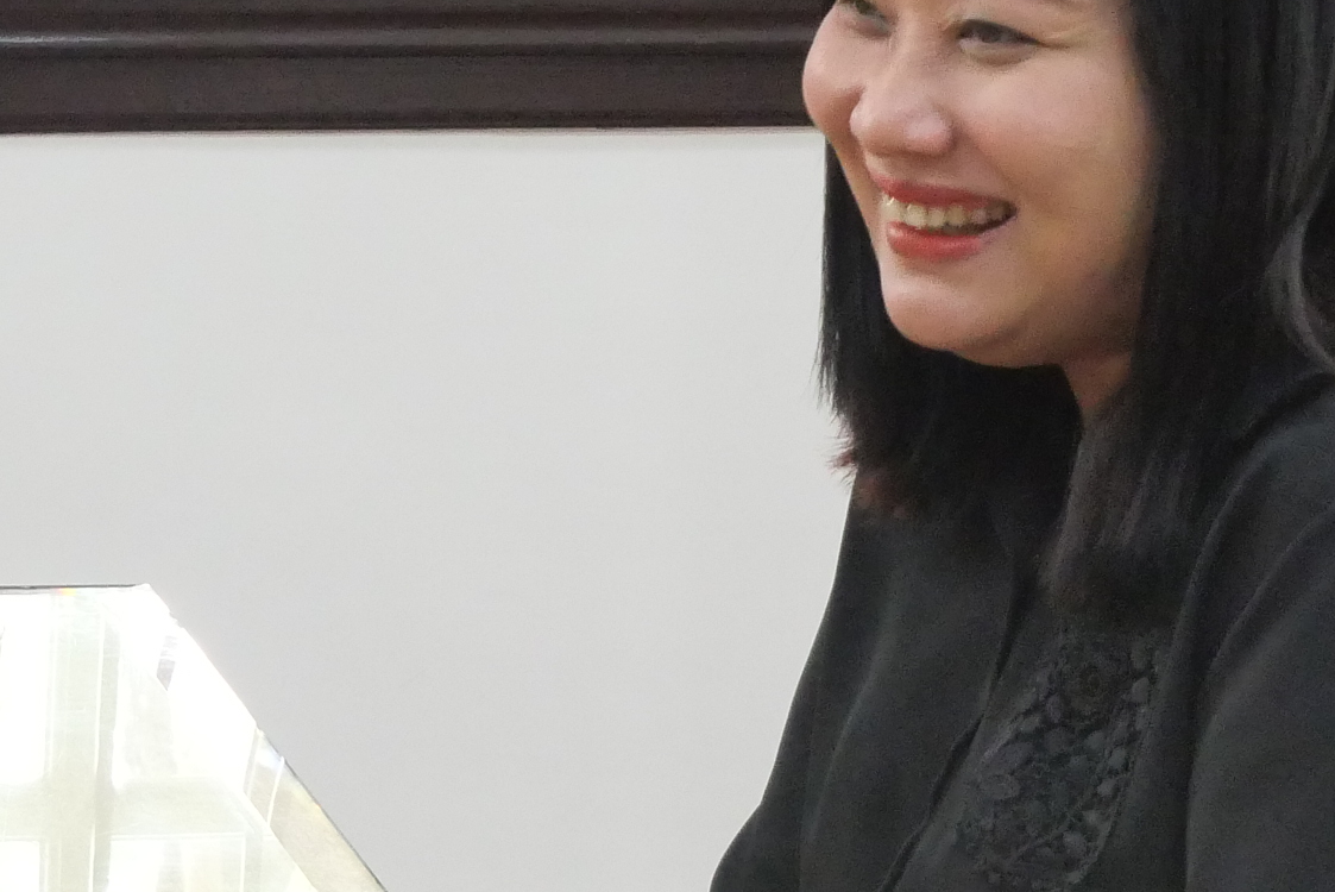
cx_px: 200
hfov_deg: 10.0
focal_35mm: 205
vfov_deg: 6.7
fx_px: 7606
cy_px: 287
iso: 3200
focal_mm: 30
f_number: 4.9
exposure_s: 1/60
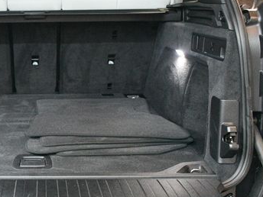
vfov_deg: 24.8
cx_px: 29
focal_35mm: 59
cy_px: 110
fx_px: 448
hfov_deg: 31.3
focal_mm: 22
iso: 6400
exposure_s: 1/60
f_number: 3.5
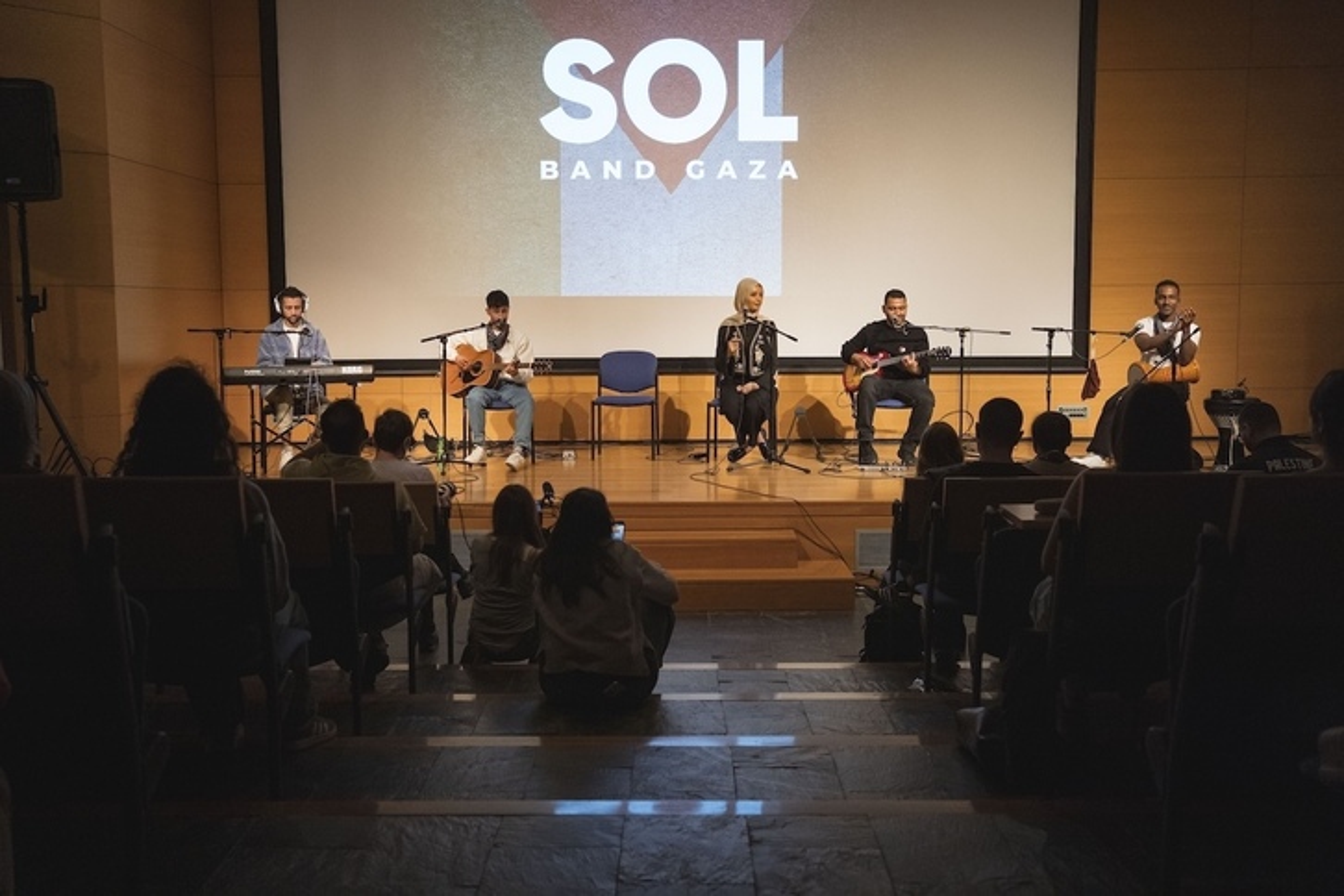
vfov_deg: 37.9
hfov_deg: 54.4
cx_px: 672
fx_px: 1307
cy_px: 448
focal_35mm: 35
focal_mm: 35
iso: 8000
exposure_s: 1/200
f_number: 4
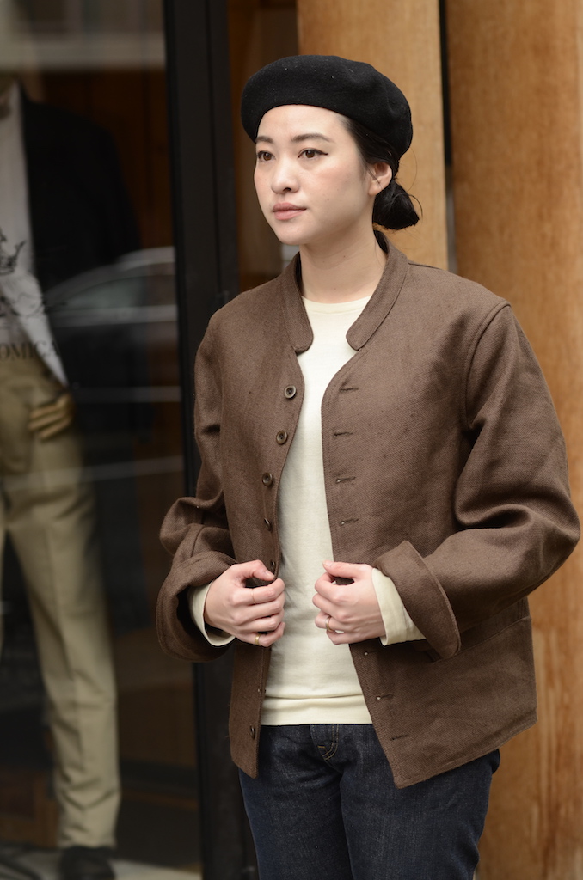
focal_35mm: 128
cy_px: 440
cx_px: 292
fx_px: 3112
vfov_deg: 16.1
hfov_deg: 10.7
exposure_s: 1/320
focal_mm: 85
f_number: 1.8
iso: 250
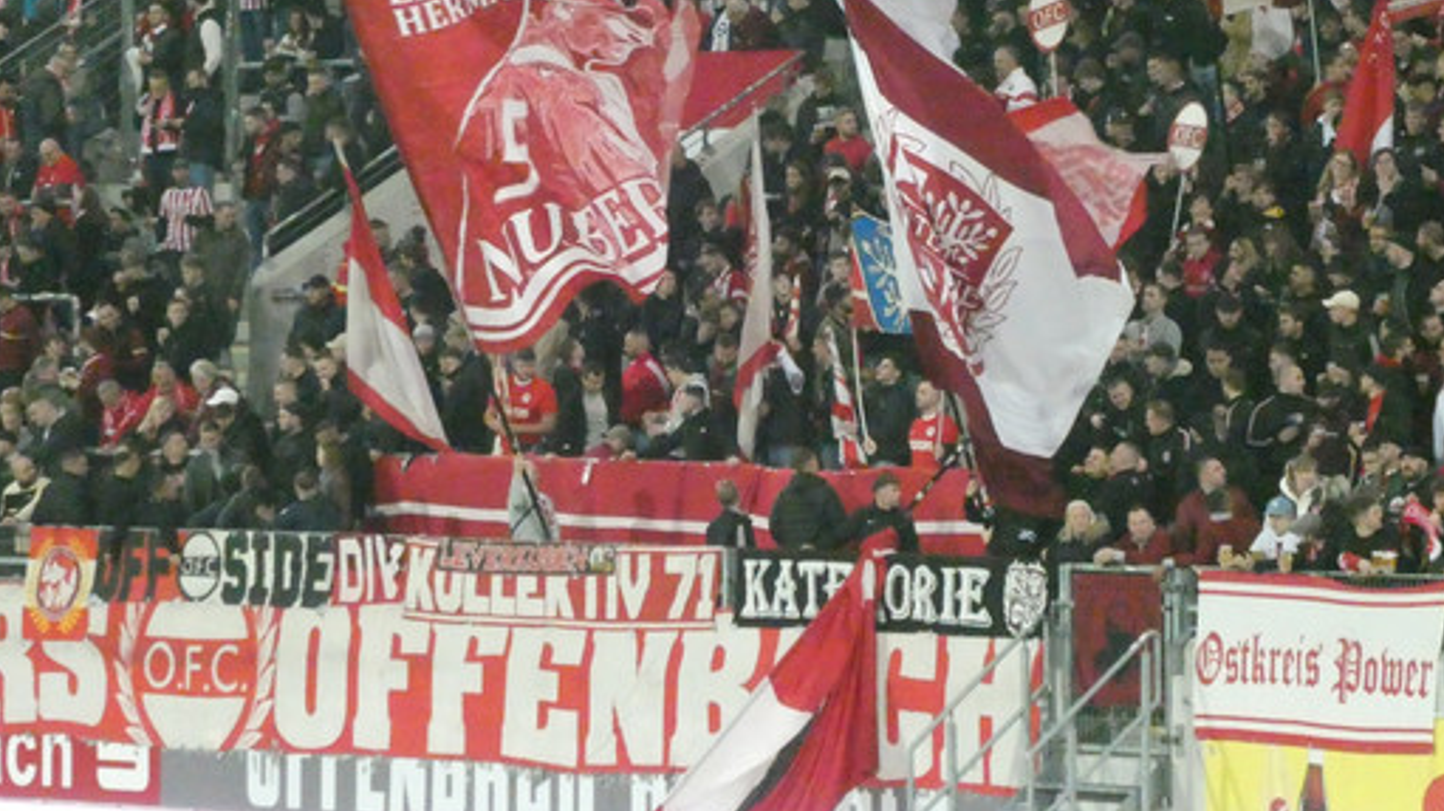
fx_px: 10449
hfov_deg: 7.9
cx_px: 687
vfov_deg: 4.4
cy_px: 232
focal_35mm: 273
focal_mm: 35.8
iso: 3200
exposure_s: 1/125
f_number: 5.6
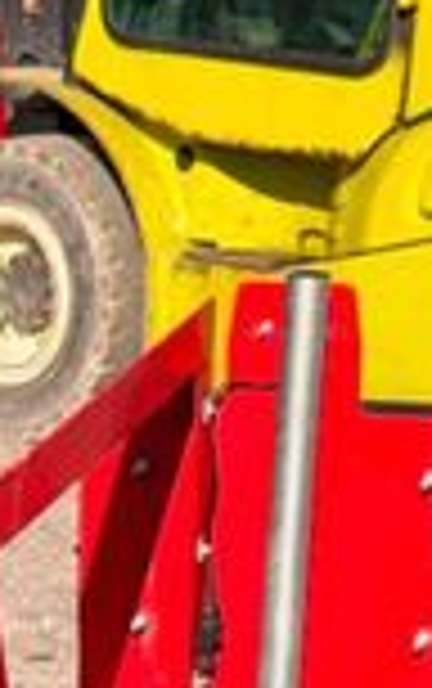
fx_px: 3738
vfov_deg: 10.2
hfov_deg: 6.4
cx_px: -392
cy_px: 998
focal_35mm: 199
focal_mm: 6.76
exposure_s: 1/3891
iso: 64
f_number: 1.78
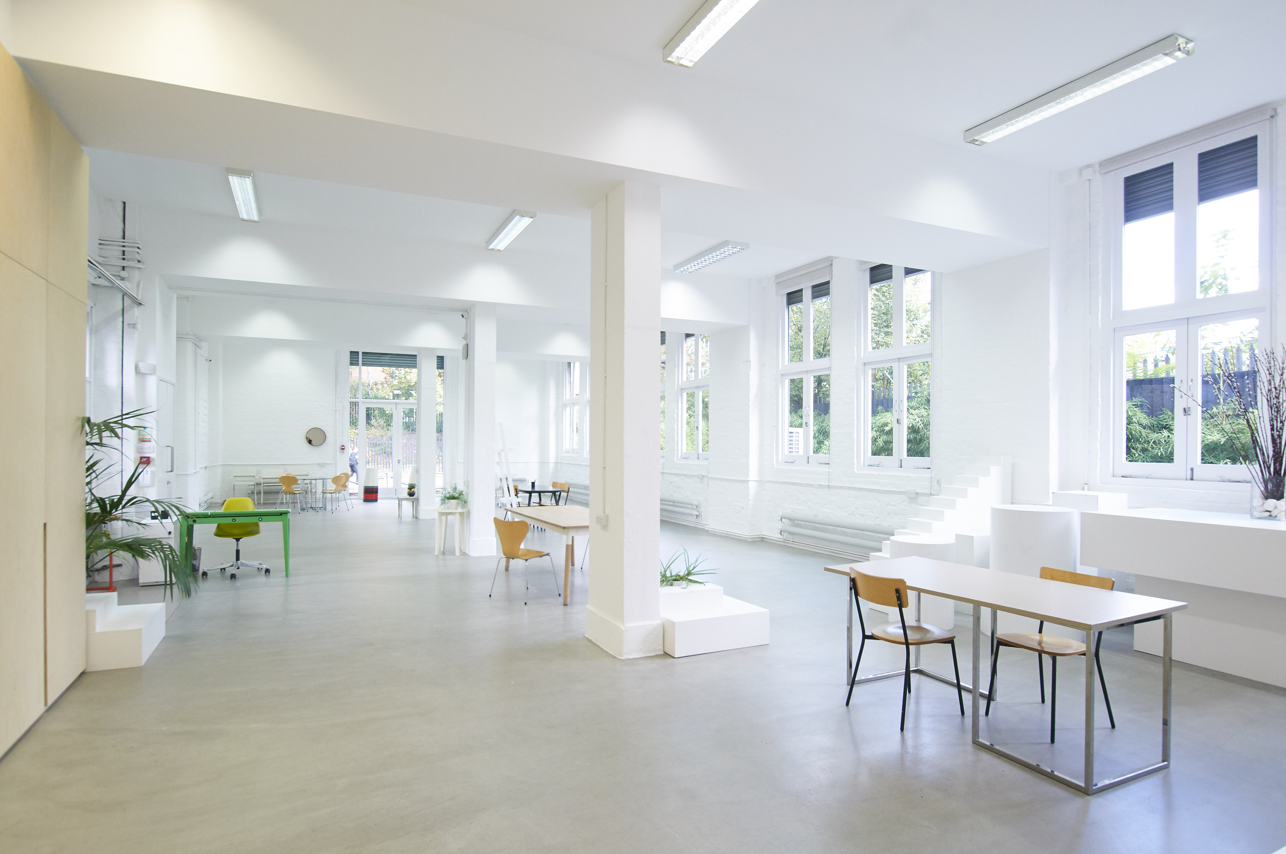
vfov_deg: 63.1
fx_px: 696
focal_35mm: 20
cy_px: 427
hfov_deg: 85.5
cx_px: 643
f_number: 5.6
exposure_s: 1/60
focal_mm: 13
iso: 400
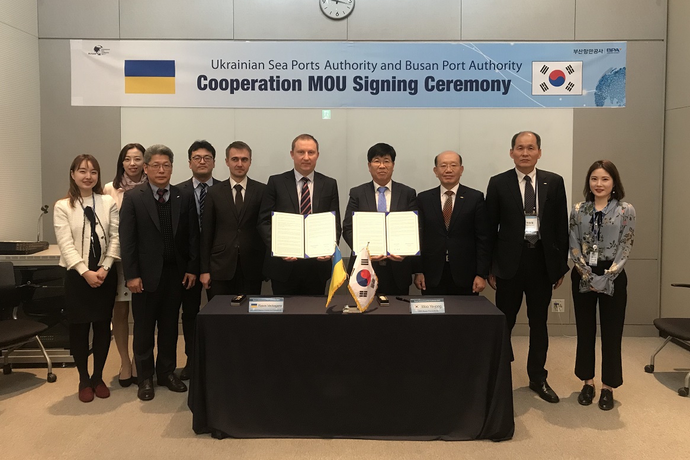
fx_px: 575
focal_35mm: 30
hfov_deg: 61.9
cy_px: 196
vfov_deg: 43.5
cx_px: 346
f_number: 1.8
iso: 64
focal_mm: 3.99
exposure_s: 1/15
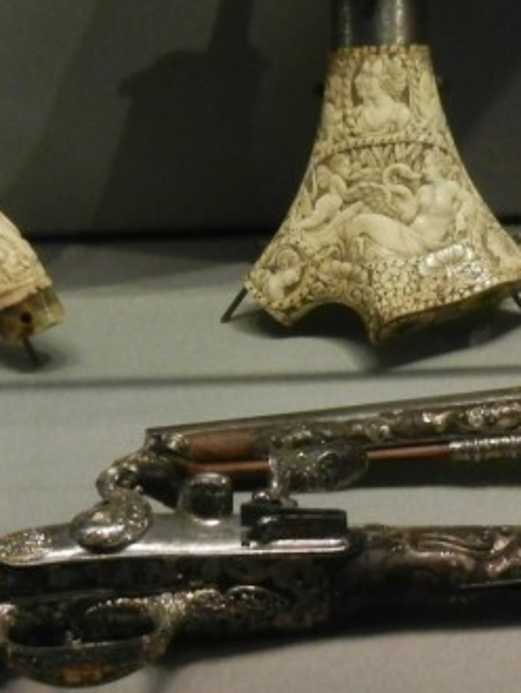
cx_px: 389
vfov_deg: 21.1
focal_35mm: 93
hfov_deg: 15.8
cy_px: 357
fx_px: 1864
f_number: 3.5
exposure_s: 1/4.3
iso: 200
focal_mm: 5.4
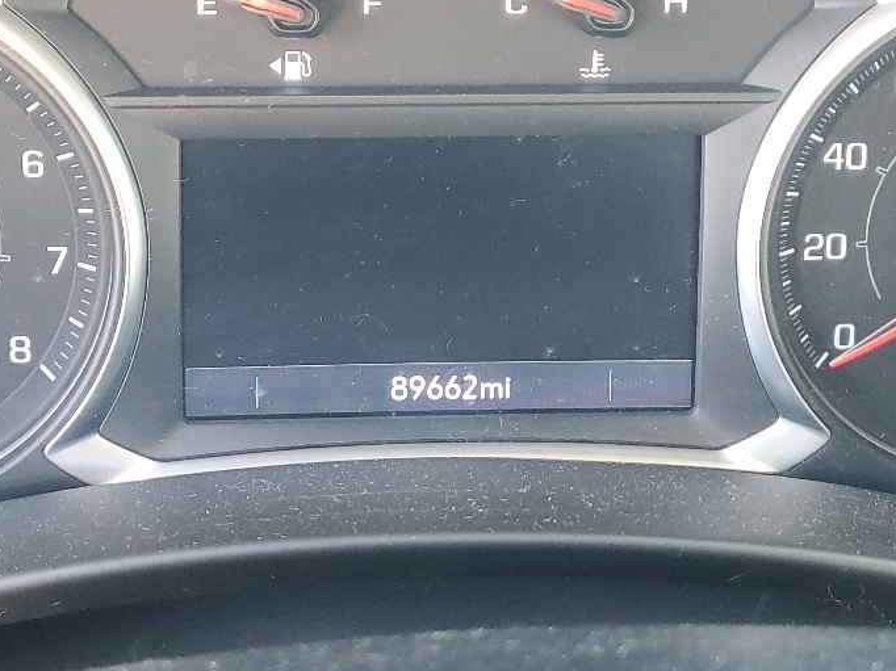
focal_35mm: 61
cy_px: 62
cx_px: 394
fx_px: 1578
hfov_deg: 31.7
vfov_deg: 23.4
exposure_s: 1/60.2
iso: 172
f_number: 1.5
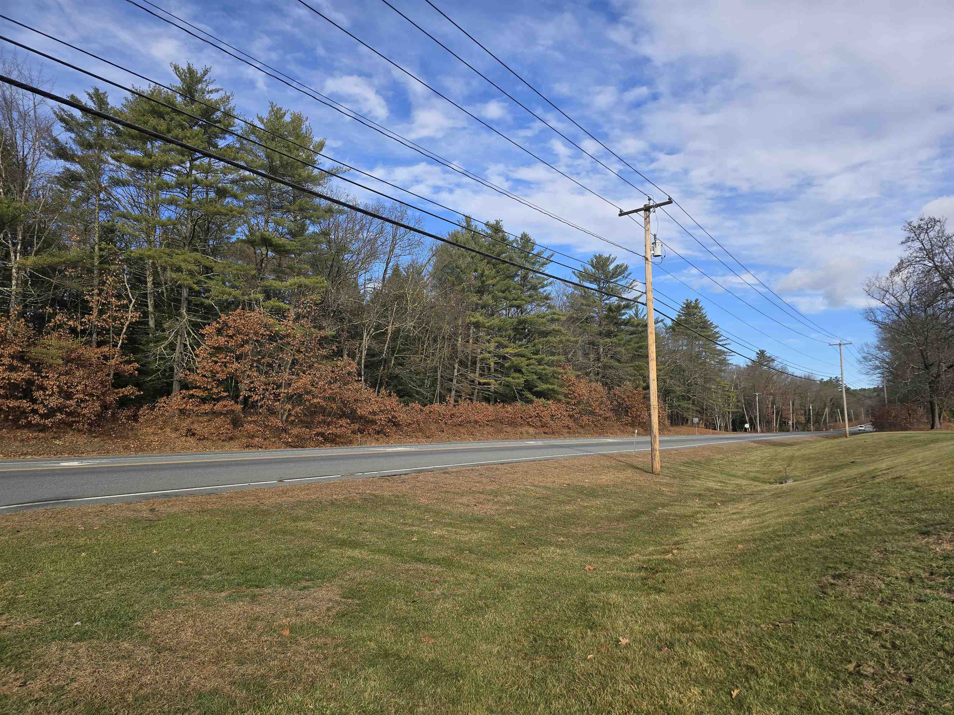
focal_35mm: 23
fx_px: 634
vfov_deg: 58.9
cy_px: 358
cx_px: 477
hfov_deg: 73.9
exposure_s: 1/531
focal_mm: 6.3
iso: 12
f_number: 1.7
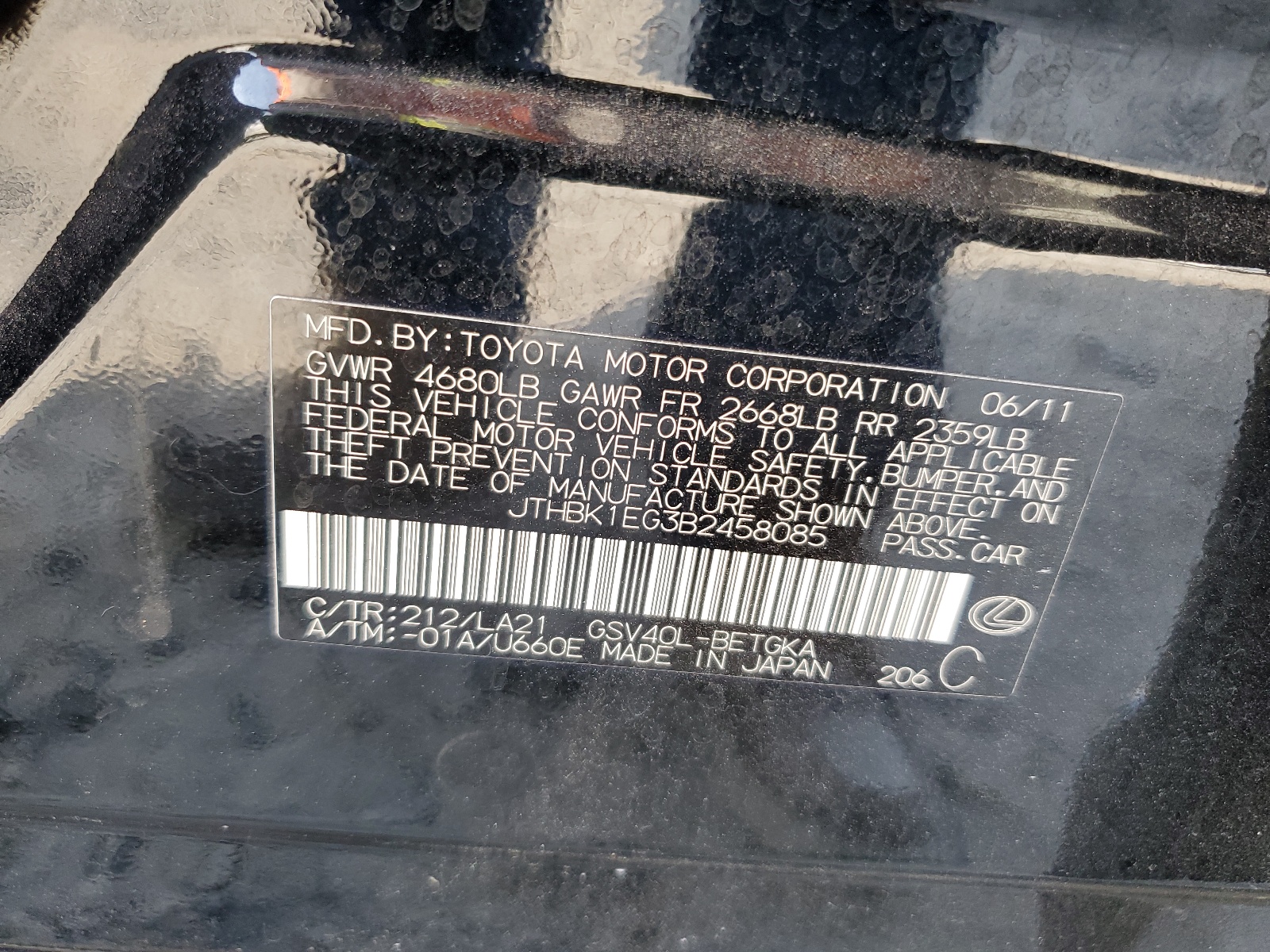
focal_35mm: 26
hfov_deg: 67.3
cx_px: 635
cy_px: 476
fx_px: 954
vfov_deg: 53.1
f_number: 1.5
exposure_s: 1/120
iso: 79
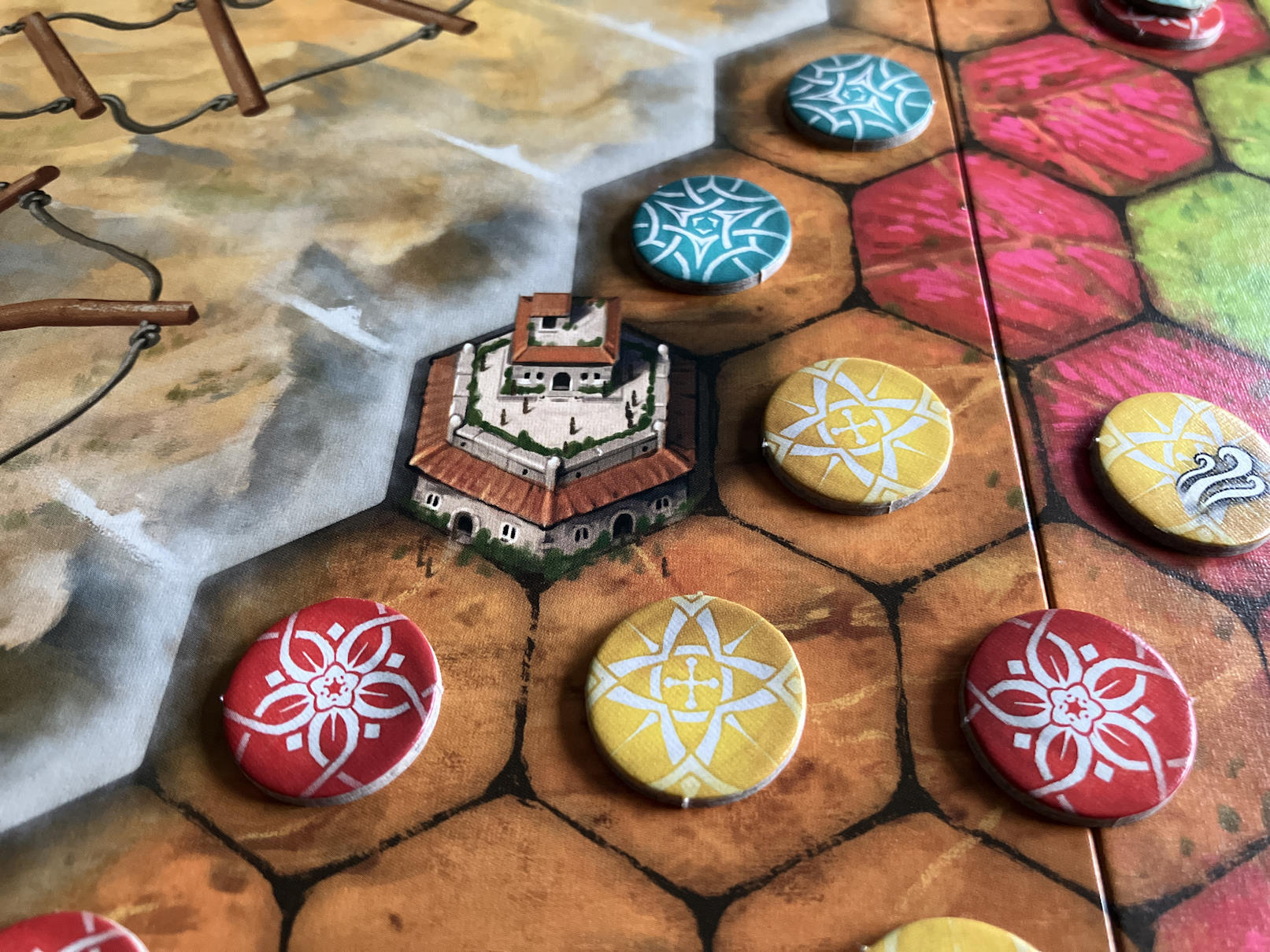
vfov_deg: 49.8
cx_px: 635
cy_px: 476
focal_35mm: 28
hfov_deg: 63.4
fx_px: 1027
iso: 320
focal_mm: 3.99
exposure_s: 1/60
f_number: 1.8
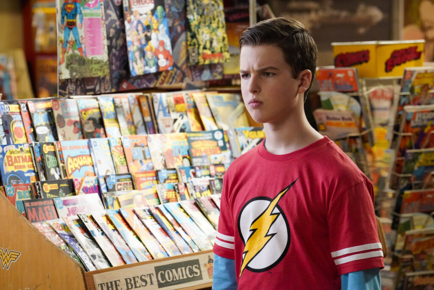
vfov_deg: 10.1
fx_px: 1640
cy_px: 145
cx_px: 217
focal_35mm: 136
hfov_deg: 15.1
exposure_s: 1/100
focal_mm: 136
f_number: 5
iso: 12800
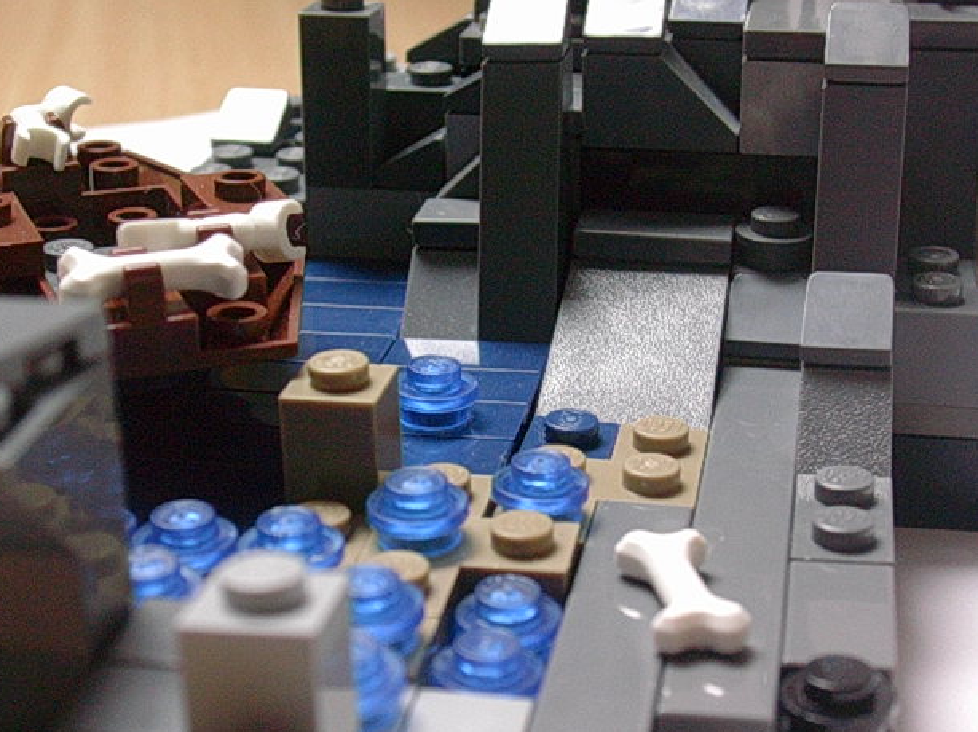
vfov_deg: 21.0
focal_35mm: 70
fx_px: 1977
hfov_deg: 27.8
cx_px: 487
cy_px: 381
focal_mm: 10.2
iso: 200
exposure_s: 1/28.5
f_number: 3.6
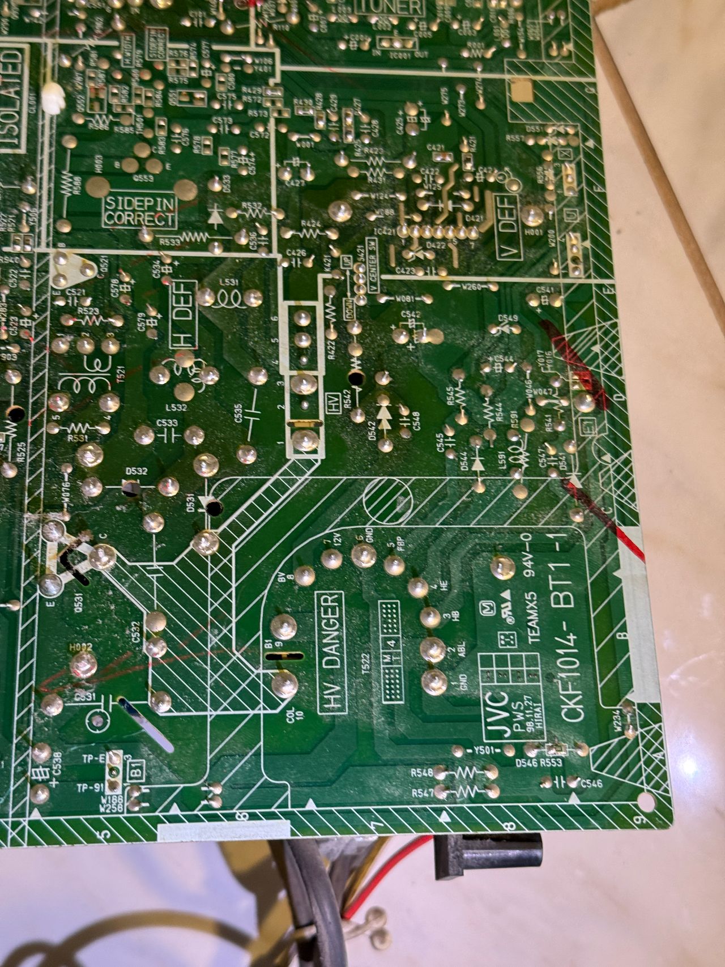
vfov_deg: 39.7
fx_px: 1341
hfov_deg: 30.3
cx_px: 362
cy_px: 484
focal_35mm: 48
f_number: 1.78
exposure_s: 1/40
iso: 250
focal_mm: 6.76
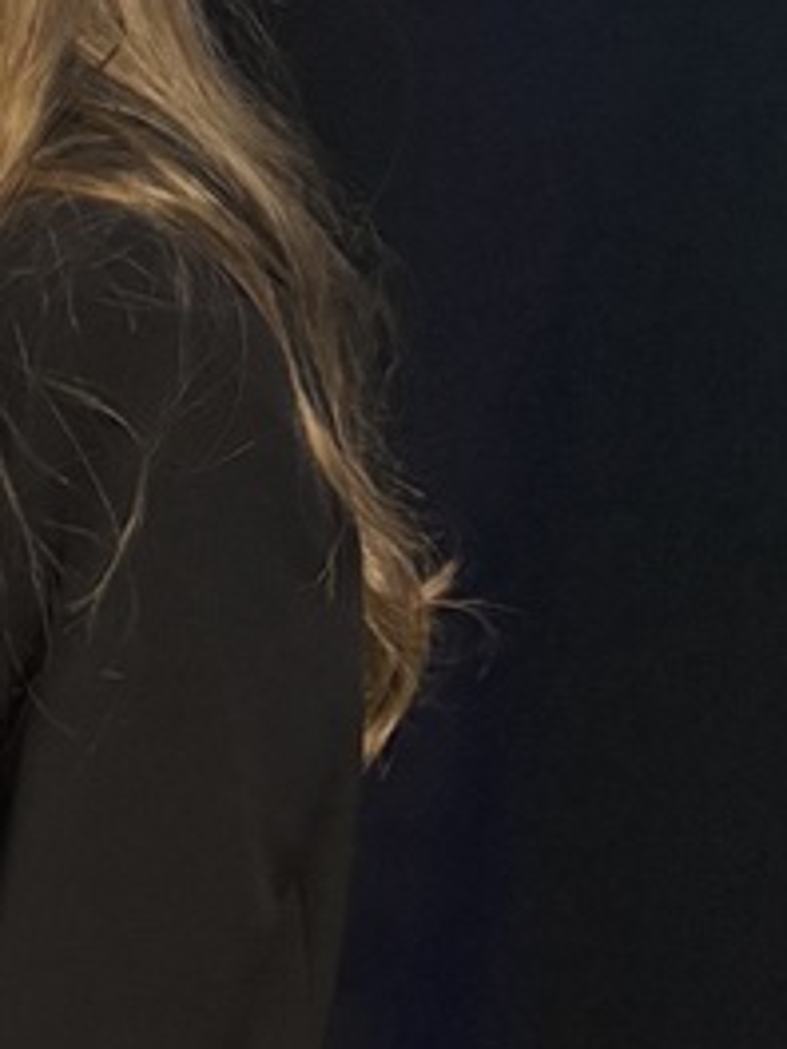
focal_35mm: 93
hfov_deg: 14.8
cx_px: -382
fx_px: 2819
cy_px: 1069
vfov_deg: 20.4
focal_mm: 6.76
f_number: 1.78
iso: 800
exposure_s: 1/40
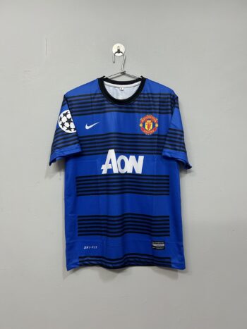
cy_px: 164
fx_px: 247
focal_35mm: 26
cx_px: 124
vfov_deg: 67.3
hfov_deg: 53.0
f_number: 1.5
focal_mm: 5.7
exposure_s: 1/50
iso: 160
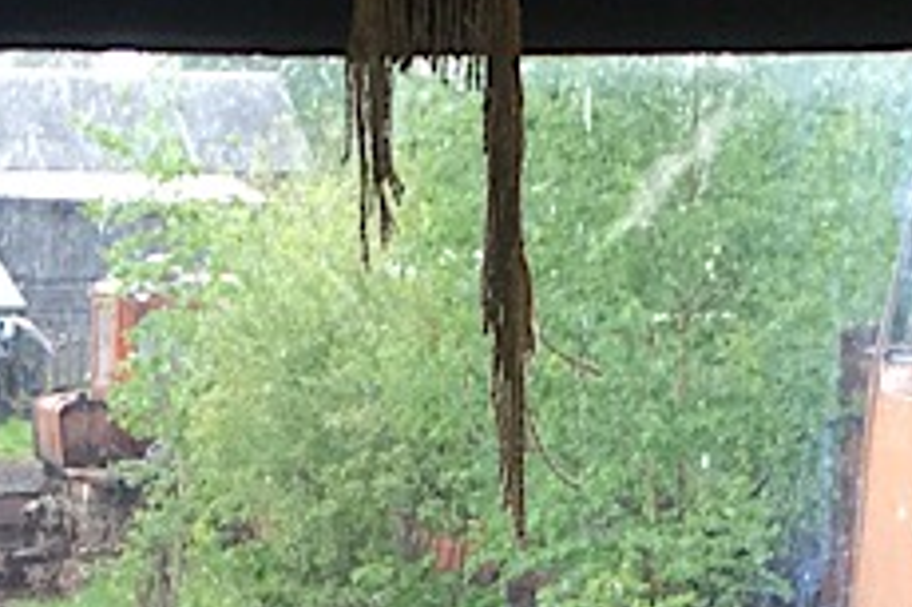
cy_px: 1714
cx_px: 305
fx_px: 4253
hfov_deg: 12.2
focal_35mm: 168
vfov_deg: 7.4
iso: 40
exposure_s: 1/100
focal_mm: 4.15
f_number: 2.2
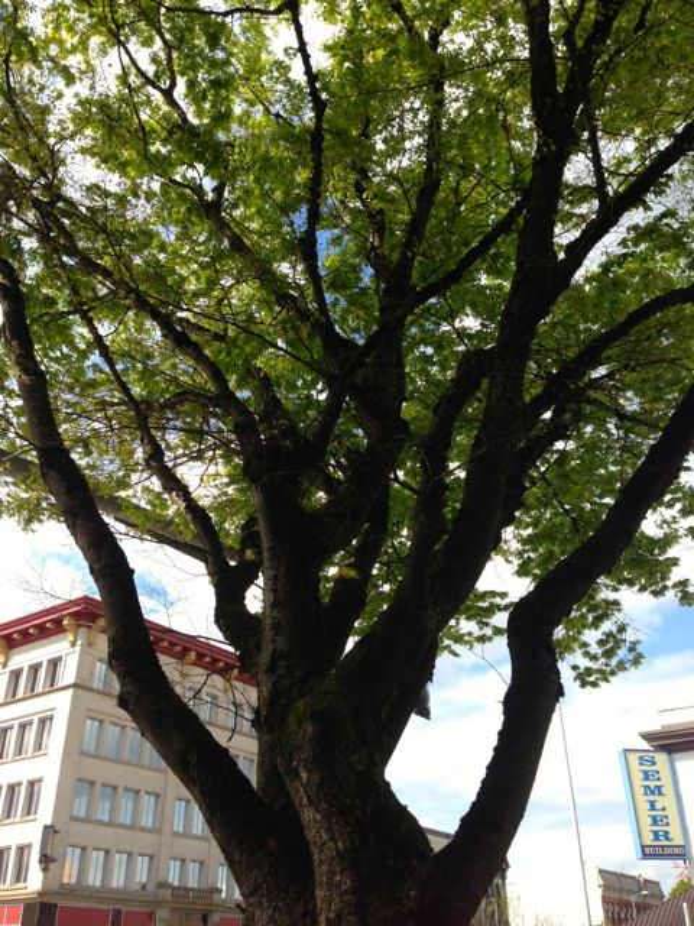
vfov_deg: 55.4
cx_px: 347
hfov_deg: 42.9
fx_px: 882
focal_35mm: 33
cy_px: 463
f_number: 2.4
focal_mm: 4.13
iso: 50
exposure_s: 1/834
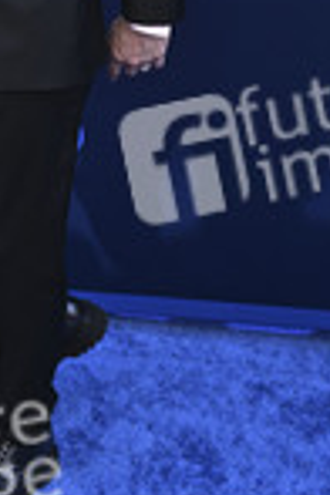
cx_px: -13
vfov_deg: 21.6
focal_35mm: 90
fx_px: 1237
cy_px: -24
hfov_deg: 14.9
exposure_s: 1/200
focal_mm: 33
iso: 400
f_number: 5.6
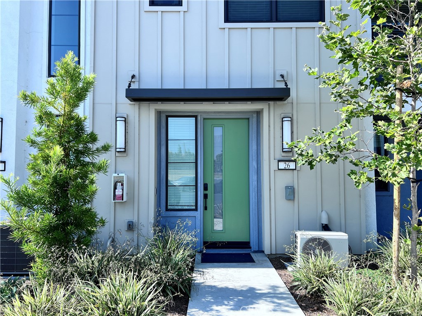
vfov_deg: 53.1
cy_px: 158
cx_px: 211
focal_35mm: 26
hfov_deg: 67.3
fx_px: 317
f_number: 1.5
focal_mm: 5.7
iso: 50
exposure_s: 1/1751
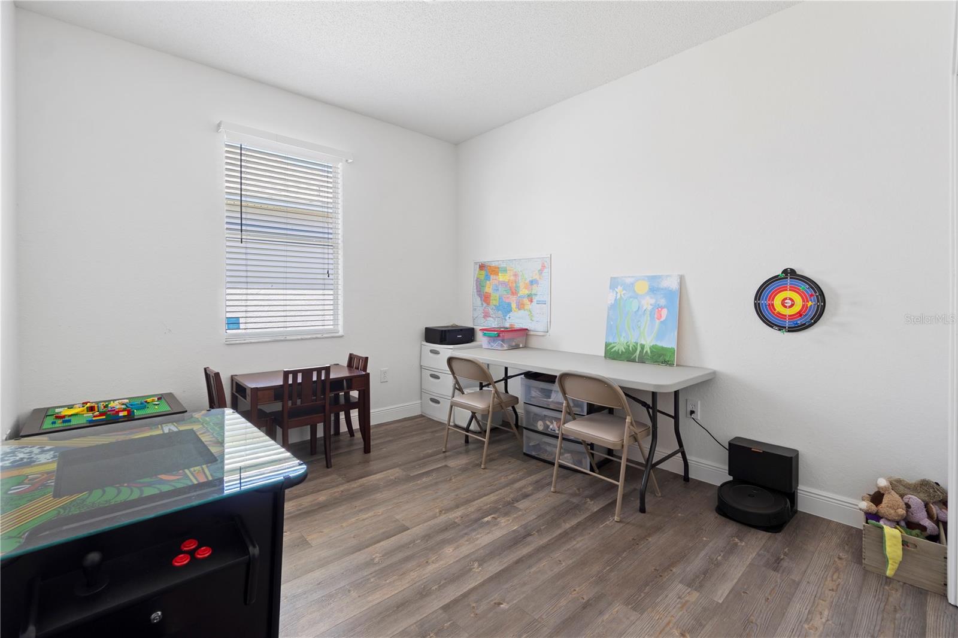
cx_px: 479
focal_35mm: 15
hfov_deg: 100.4
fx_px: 399
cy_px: 319
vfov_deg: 77.3
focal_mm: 10
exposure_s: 1
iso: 100
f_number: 8
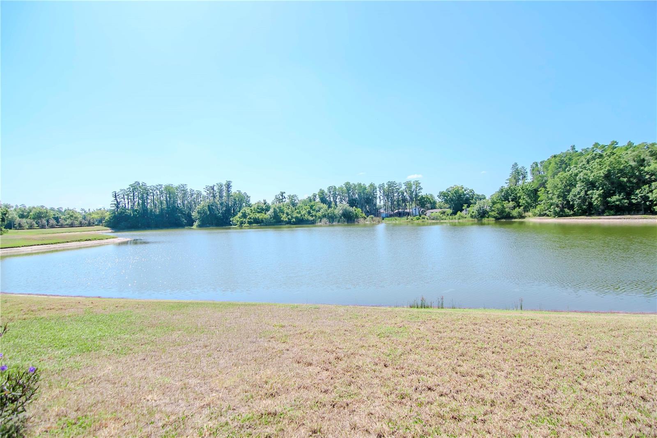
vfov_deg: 72.0
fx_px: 301
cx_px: 328
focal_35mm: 16
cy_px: 219
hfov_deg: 95.0
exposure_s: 1/2500
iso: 500
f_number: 4
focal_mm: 11
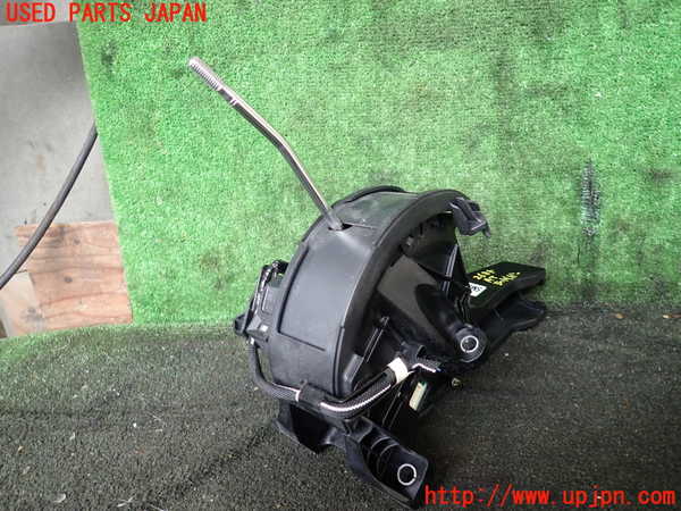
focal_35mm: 25
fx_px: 492
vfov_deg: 54.9
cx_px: 340
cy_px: 256
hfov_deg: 69.4
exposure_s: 1/50
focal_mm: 4.5
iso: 200
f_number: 2
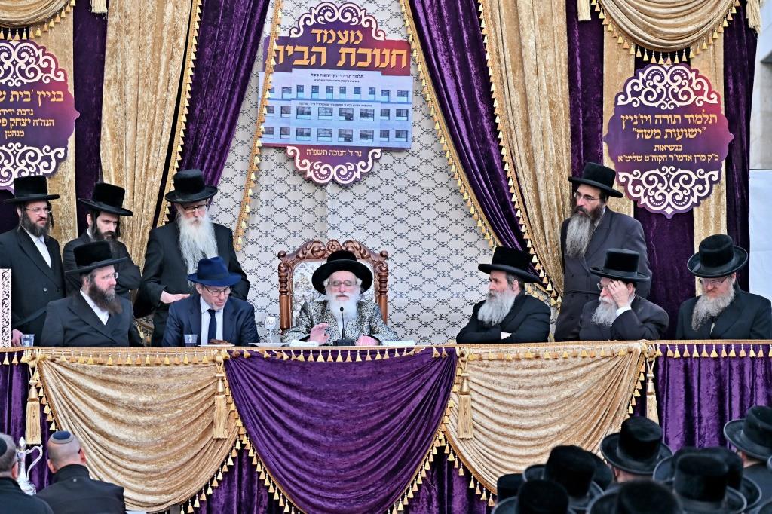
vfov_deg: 7.6
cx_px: 386
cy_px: 257
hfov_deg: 11.4
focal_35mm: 180
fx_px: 3859
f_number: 4
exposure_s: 1/200
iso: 200
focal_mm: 120
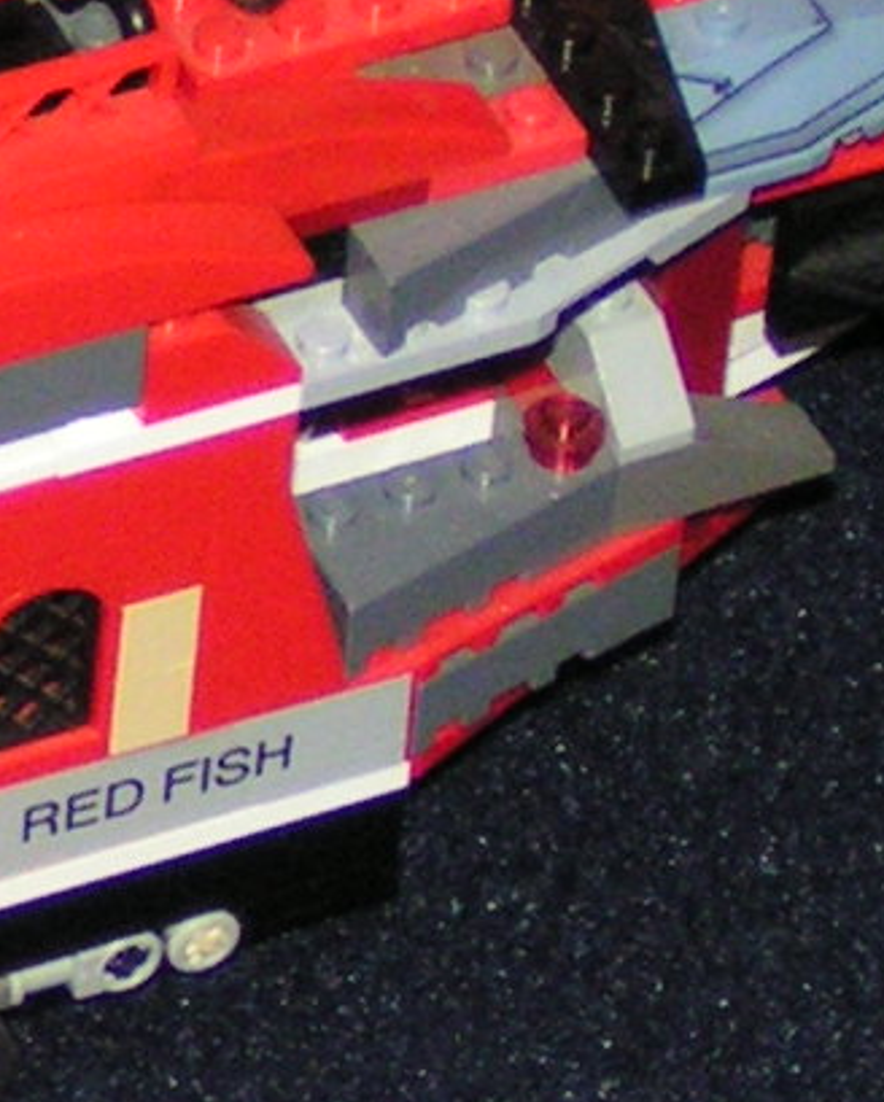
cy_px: 121
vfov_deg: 5.8
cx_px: -305
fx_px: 10841
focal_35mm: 332
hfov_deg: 4.6
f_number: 3.2
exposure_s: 1/80
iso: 200
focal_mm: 10.5
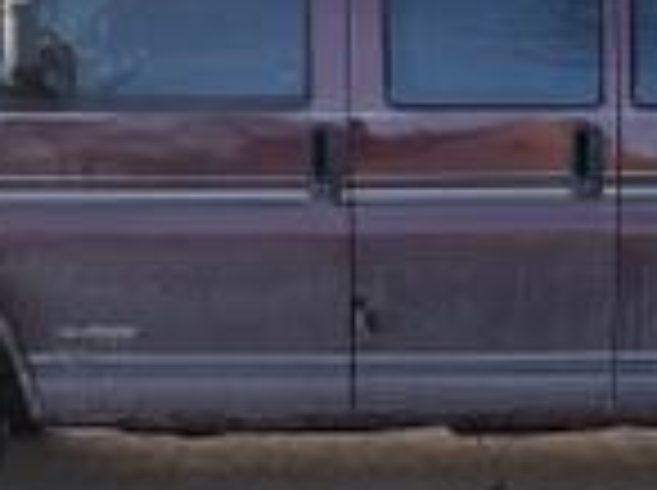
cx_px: 459
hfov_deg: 21.7
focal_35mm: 90
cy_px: 396
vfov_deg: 16.2
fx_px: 1705
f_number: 1.8
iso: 64
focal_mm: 3.98
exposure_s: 1/120
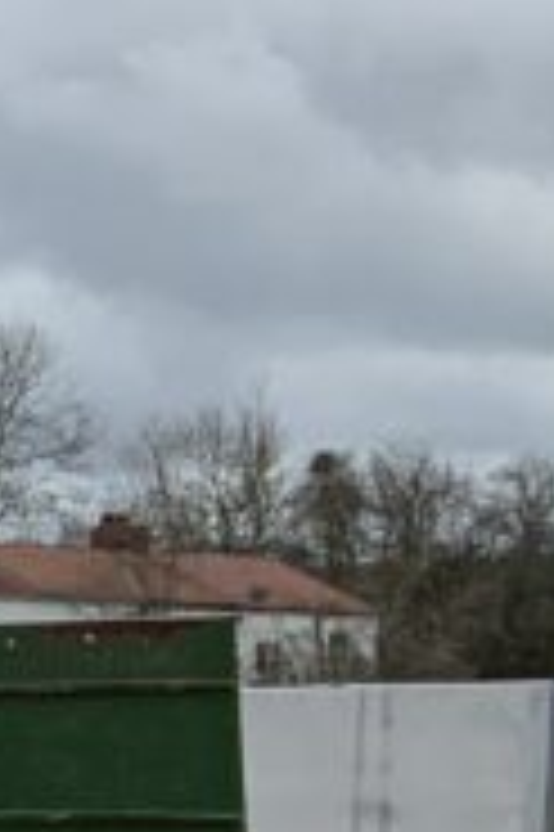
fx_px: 3862
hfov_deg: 6.6
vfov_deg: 12.1
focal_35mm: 167
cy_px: 962
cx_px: -1617
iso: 16
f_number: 1.8
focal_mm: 3
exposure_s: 1/962
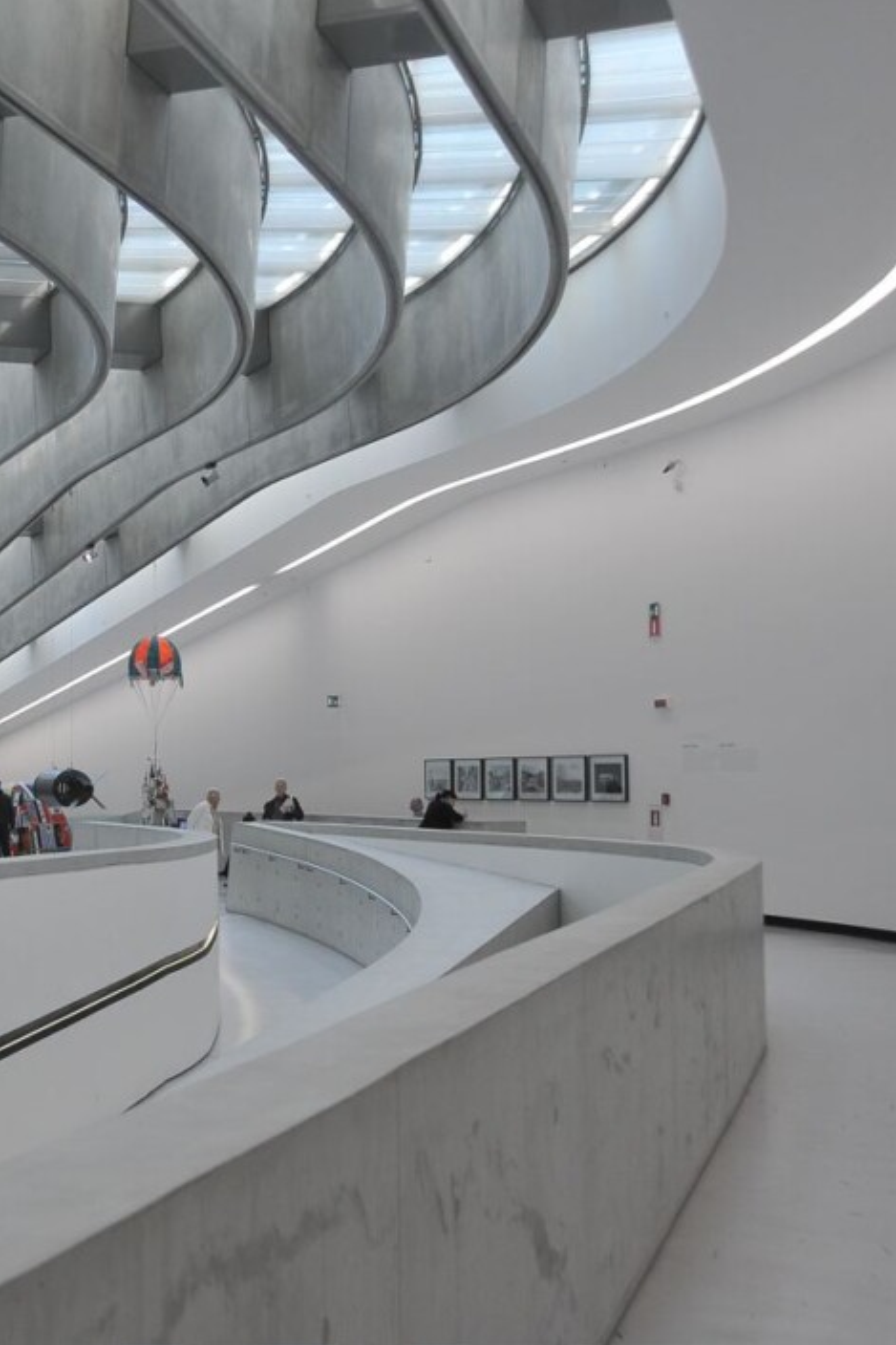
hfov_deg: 24.7
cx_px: 69
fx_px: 1979
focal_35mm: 53
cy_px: 669
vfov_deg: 37.5
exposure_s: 1/160
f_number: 6.3
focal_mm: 35
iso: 1250
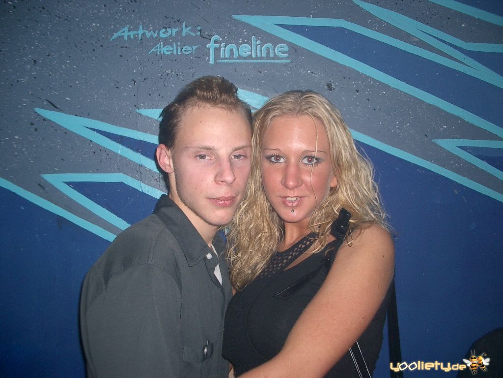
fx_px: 509
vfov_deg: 40.7
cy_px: 189
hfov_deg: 52.6
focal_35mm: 35
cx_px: 252
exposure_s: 1/40
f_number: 2.6
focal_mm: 5.8
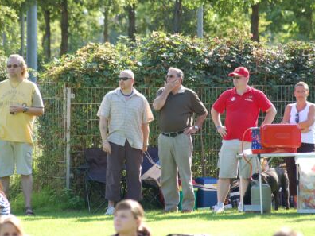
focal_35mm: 247
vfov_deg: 6.0
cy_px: 118
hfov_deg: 8.0
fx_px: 2248
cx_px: 146
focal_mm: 150
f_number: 4.5
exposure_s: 1/500
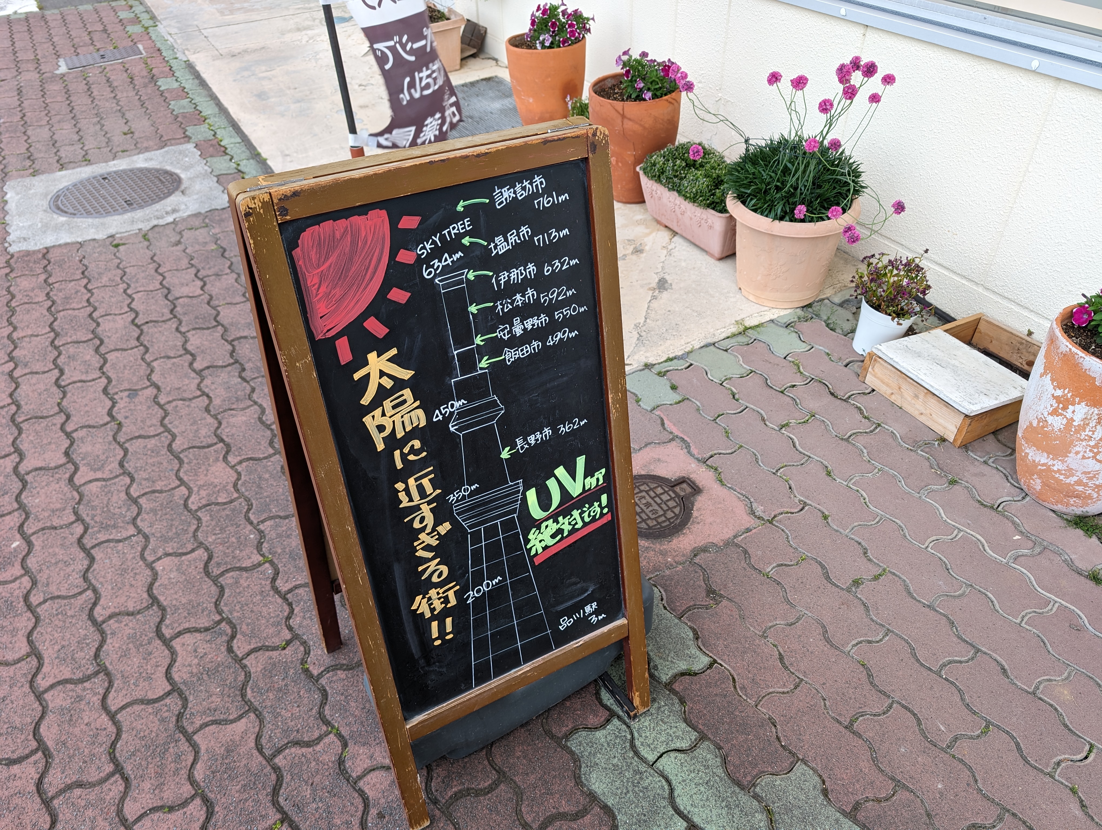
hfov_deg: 71.5
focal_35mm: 24
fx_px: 765
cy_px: 415
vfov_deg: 56.9
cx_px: 551
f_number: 1.68
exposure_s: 1/28.3
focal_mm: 6.9
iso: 22
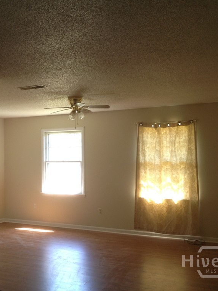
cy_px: 145
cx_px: 39
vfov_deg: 40.4
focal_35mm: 47
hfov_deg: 30.0
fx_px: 395
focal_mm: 4.28
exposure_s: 1/20
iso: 64
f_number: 2.4
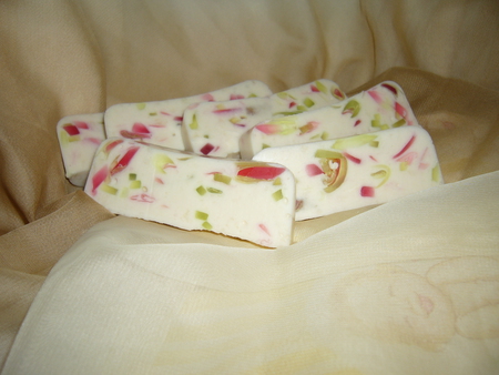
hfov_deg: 52.6
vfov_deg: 40.7
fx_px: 505
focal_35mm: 35
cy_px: 188
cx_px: 250
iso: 80
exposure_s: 1/60
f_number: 2.8
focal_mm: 5.8
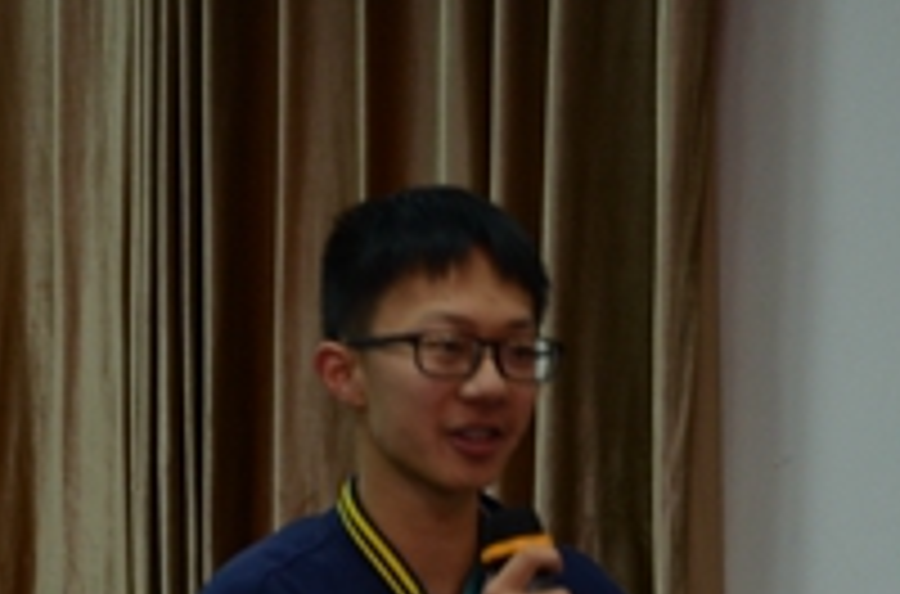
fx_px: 3589
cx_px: -284
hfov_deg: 13.7
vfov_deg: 9.4
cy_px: 580
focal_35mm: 144
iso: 640
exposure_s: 1/25
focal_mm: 30
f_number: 4.2
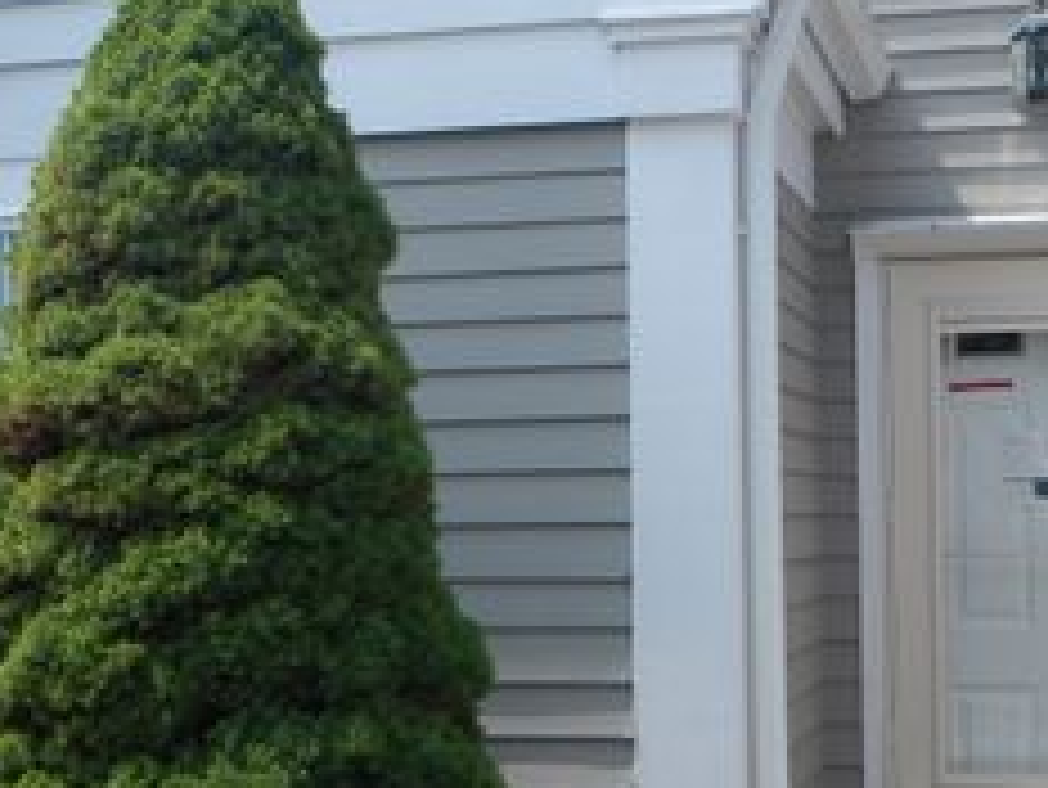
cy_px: 502
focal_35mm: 60
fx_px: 1817
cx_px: 688
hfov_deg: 31.9
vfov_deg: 24.4
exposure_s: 1/640
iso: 125
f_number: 3.9
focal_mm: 5
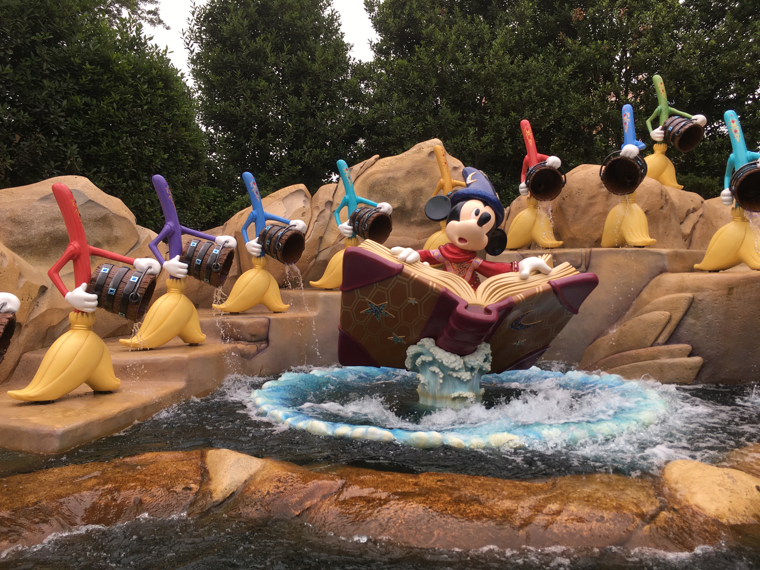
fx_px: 637
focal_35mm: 29
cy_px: 285
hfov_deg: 61.7
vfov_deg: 48.2
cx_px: 380
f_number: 2.2
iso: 25
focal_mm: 4.15
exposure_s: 1/519
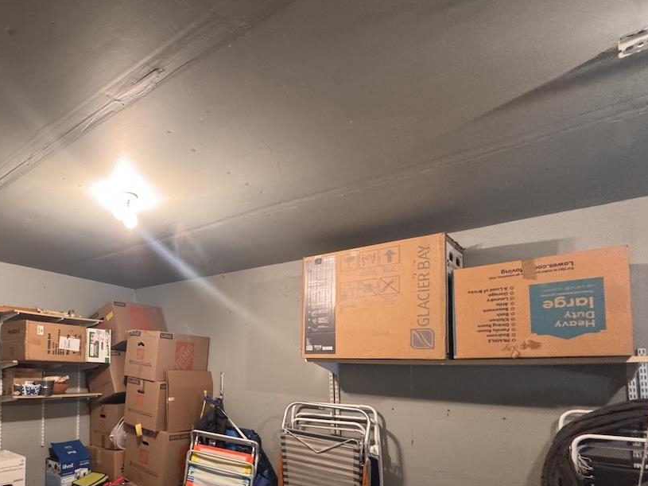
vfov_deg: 58.5
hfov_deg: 70.0
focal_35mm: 22
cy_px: 352
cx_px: 143
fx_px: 412
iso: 640
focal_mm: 2.22
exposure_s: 1/60
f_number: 2.2
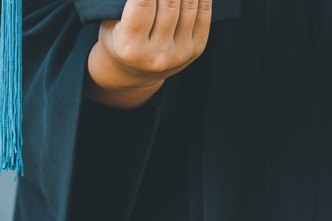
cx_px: 253
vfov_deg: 4.2
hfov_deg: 6.2
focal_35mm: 330
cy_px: 54
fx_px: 3043
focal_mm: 96
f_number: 3.5
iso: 200
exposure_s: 1/250
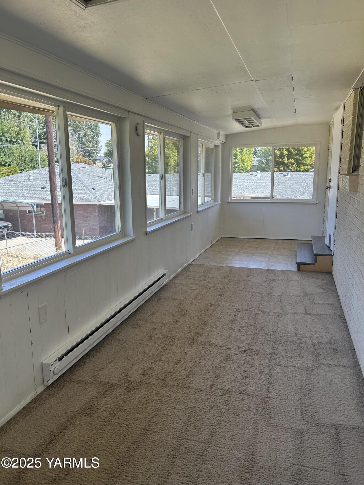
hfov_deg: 53.1
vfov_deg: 67.3
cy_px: 242
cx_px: 182
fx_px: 365
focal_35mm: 26
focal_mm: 5.7
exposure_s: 1/436
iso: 50
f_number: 1.5
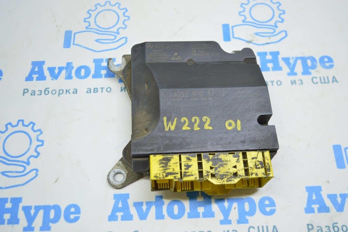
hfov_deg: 49.6
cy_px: 116
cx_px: 174
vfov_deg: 34.2
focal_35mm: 39
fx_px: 377
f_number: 4
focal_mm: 26
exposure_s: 1/40
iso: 400
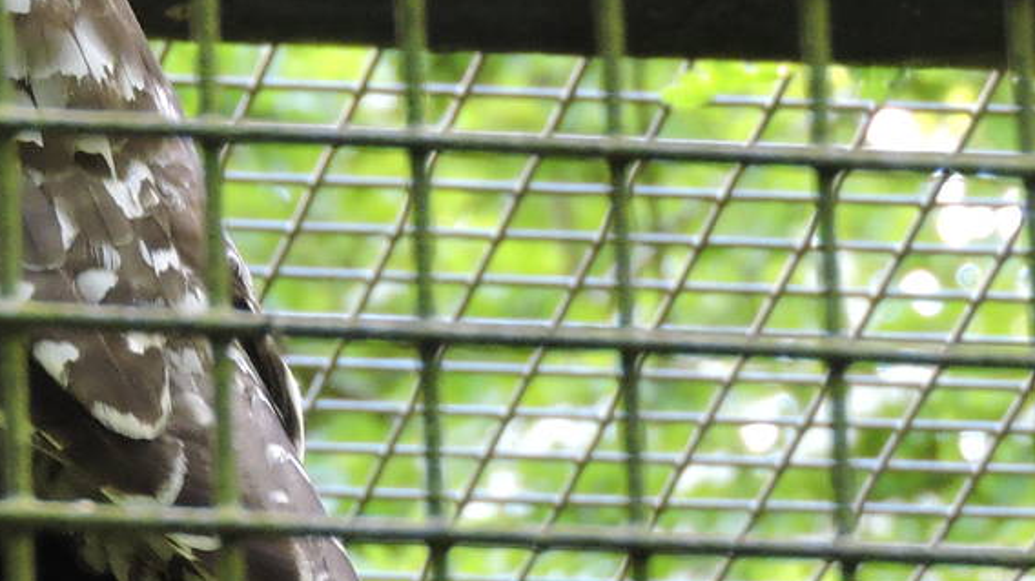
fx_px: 16844
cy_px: 66
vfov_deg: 2.0
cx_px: -42
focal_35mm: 614
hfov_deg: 3.5
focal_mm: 35.8
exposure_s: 1/30
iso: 400
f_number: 5.3
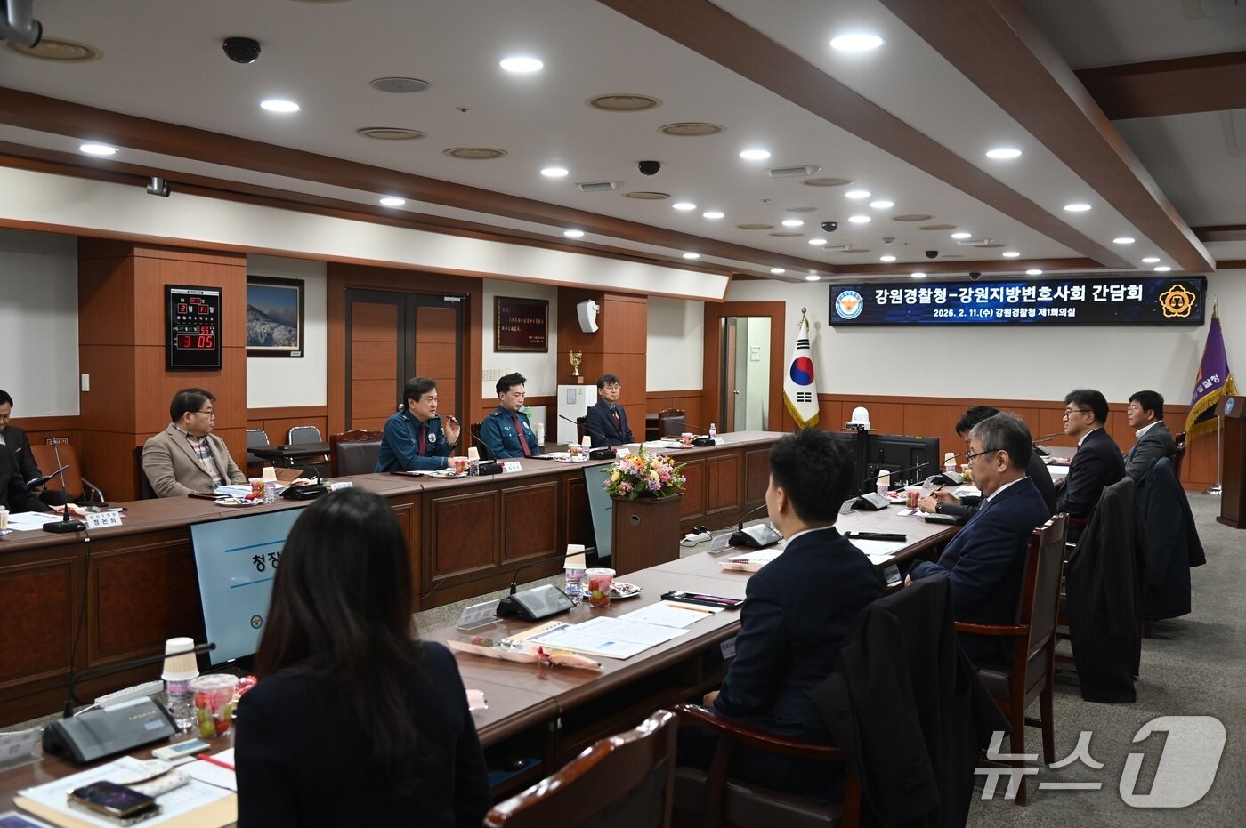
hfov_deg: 60.3
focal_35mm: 31
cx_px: 623
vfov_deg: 42.3
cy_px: 414
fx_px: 1072
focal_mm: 31
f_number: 4
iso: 900
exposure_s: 1/125
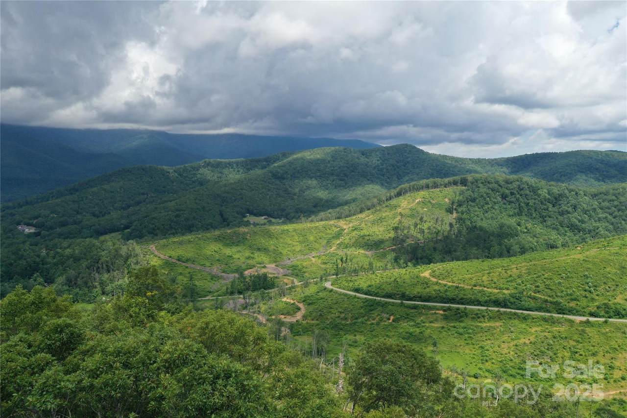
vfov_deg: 46.4
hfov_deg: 65.5
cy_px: 209
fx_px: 488
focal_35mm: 28
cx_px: 314
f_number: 5.6
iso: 100
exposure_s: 1/500
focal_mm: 10.26
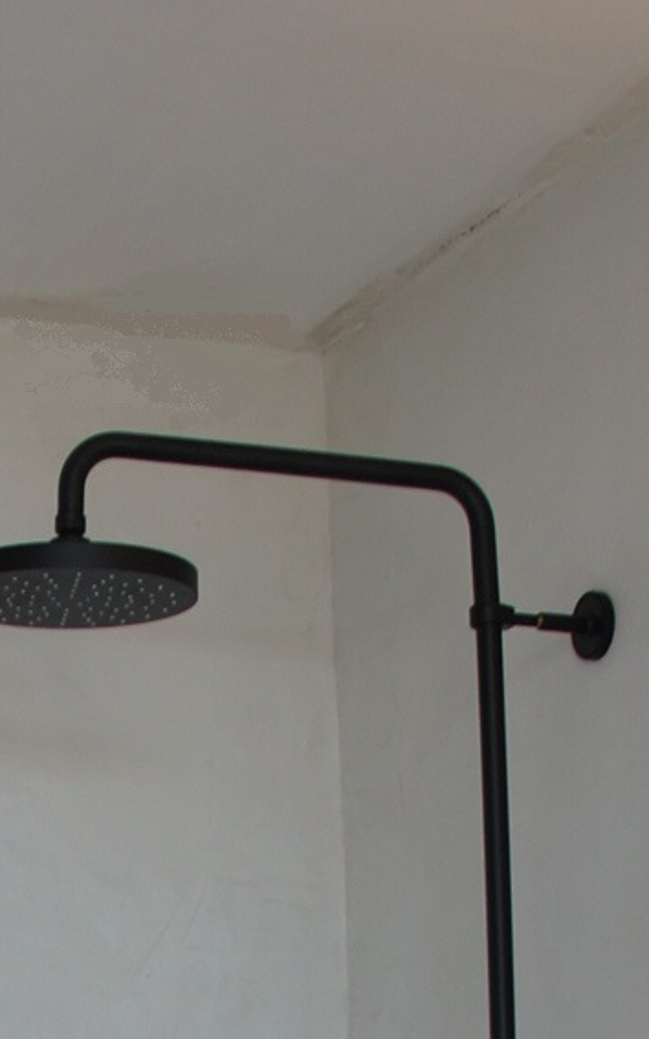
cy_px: 1878
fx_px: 3144
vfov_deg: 15.9
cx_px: -33
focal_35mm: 111
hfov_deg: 11.6
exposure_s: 1/40
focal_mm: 18
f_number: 4.5
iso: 200
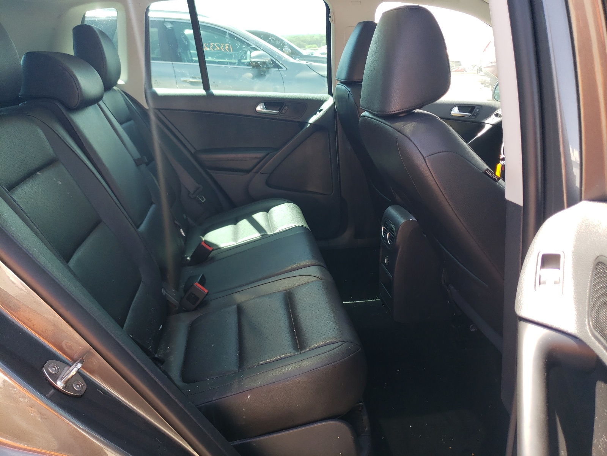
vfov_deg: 53.1
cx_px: 304
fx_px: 456
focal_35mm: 26
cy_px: 228
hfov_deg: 67.3
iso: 50
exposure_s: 1/196
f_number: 1.5
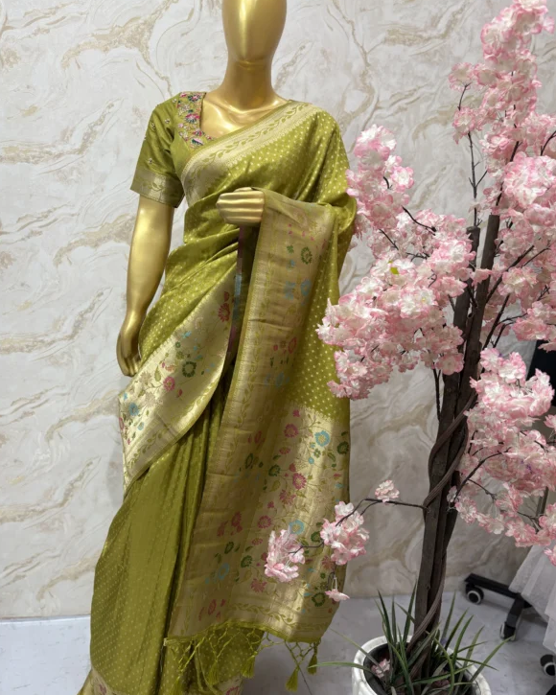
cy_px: 369
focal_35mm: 28
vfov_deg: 62.2
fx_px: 576
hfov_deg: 51.5
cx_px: 282
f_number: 1.6
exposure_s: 1/100
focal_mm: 6
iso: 80
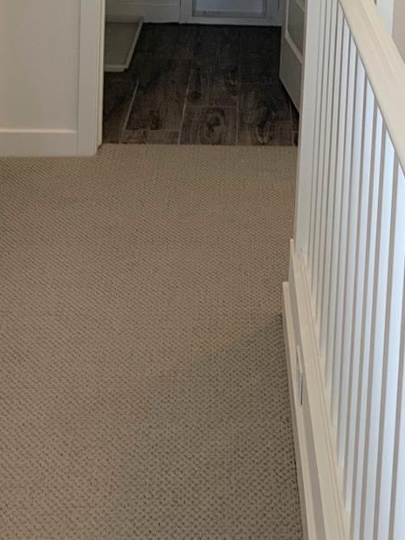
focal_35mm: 84
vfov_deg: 22.2
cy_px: -36
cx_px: 380
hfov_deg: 17.3
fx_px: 1311
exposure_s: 1/120
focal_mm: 4.25
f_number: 1.8
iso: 50
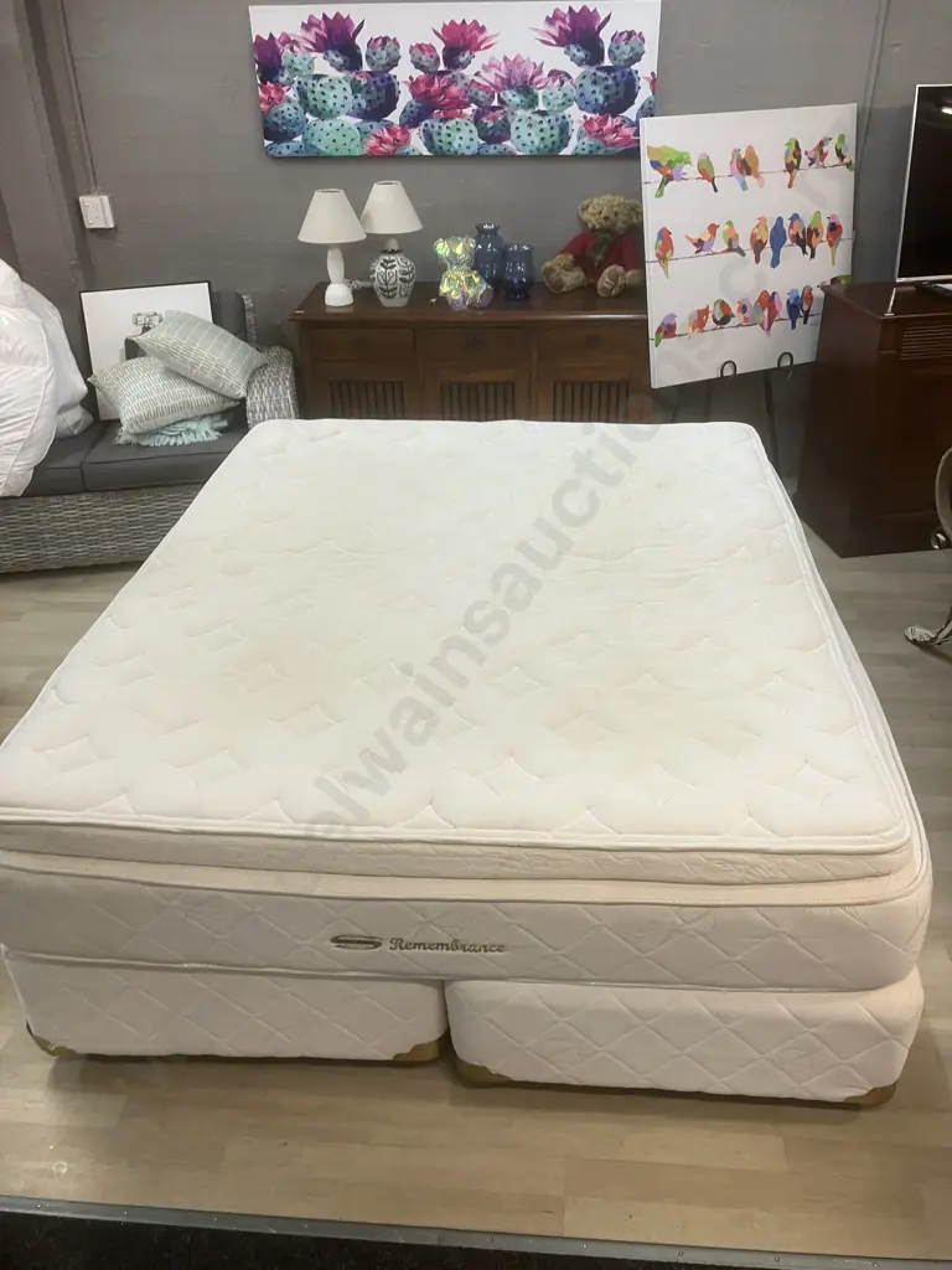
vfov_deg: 63.4
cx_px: 476
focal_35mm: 28
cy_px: 635
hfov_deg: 49.7
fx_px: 1027
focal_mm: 3.99
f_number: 1.8
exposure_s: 1/50
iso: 64
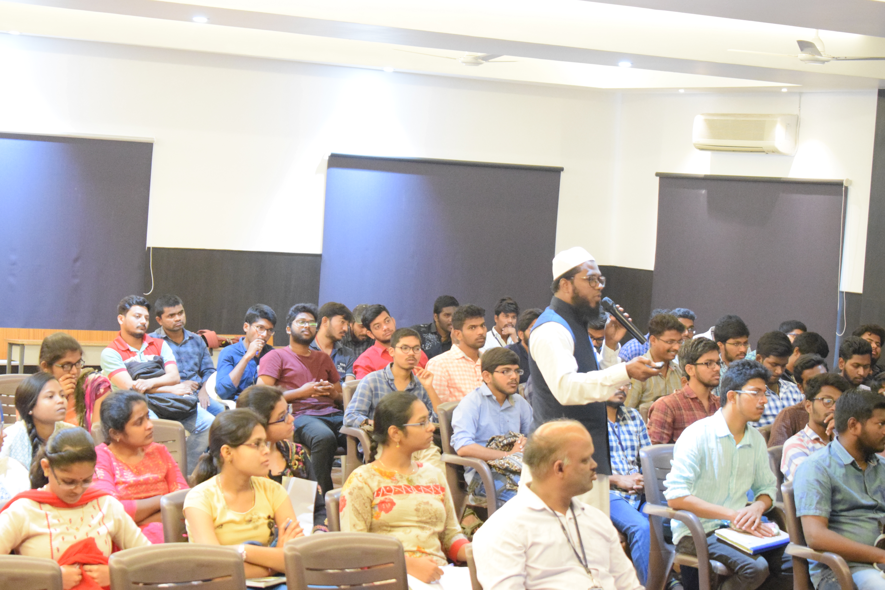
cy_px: 295
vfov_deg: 16.6
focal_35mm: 82
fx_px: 2028
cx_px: 442
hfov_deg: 24.6
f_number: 5.6
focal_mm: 55
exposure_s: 1/40
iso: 6400
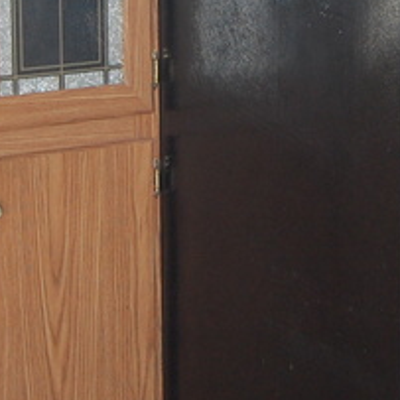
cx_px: 199
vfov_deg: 15.0
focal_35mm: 113
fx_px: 1477
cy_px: -42
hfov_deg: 15.4
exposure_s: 1/60
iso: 400
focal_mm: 18
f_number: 3.5
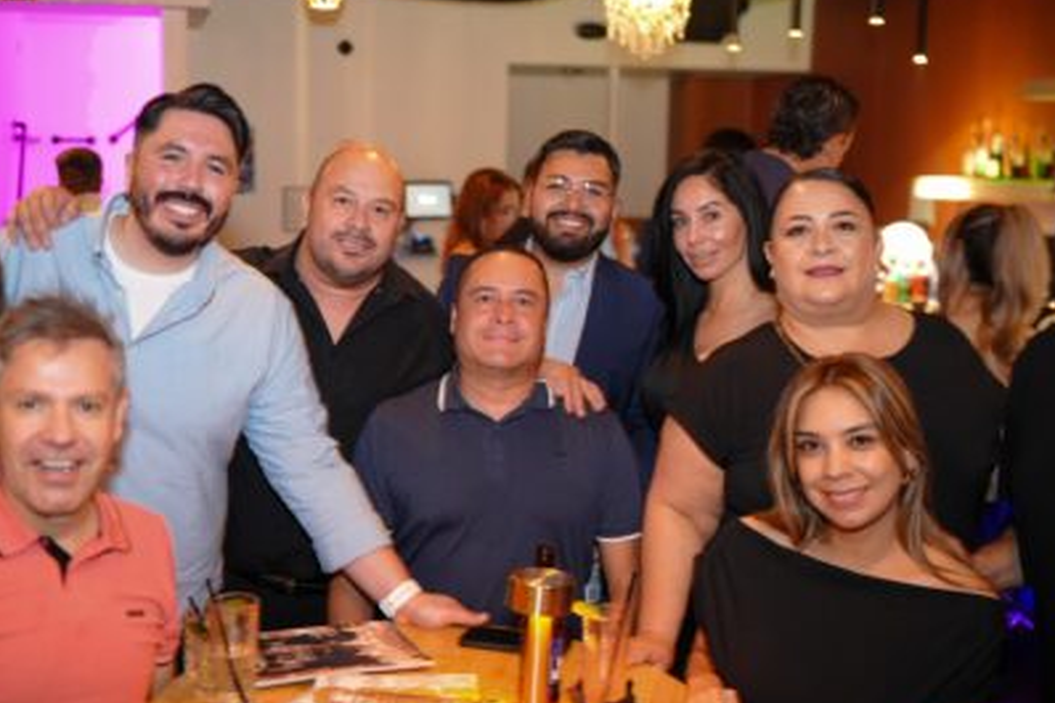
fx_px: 1289
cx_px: 445
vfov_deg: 30.5
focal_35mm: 44
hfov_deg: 44.4
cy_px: 362
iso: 3200
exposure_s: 1/15
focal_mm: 35
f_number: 2.5
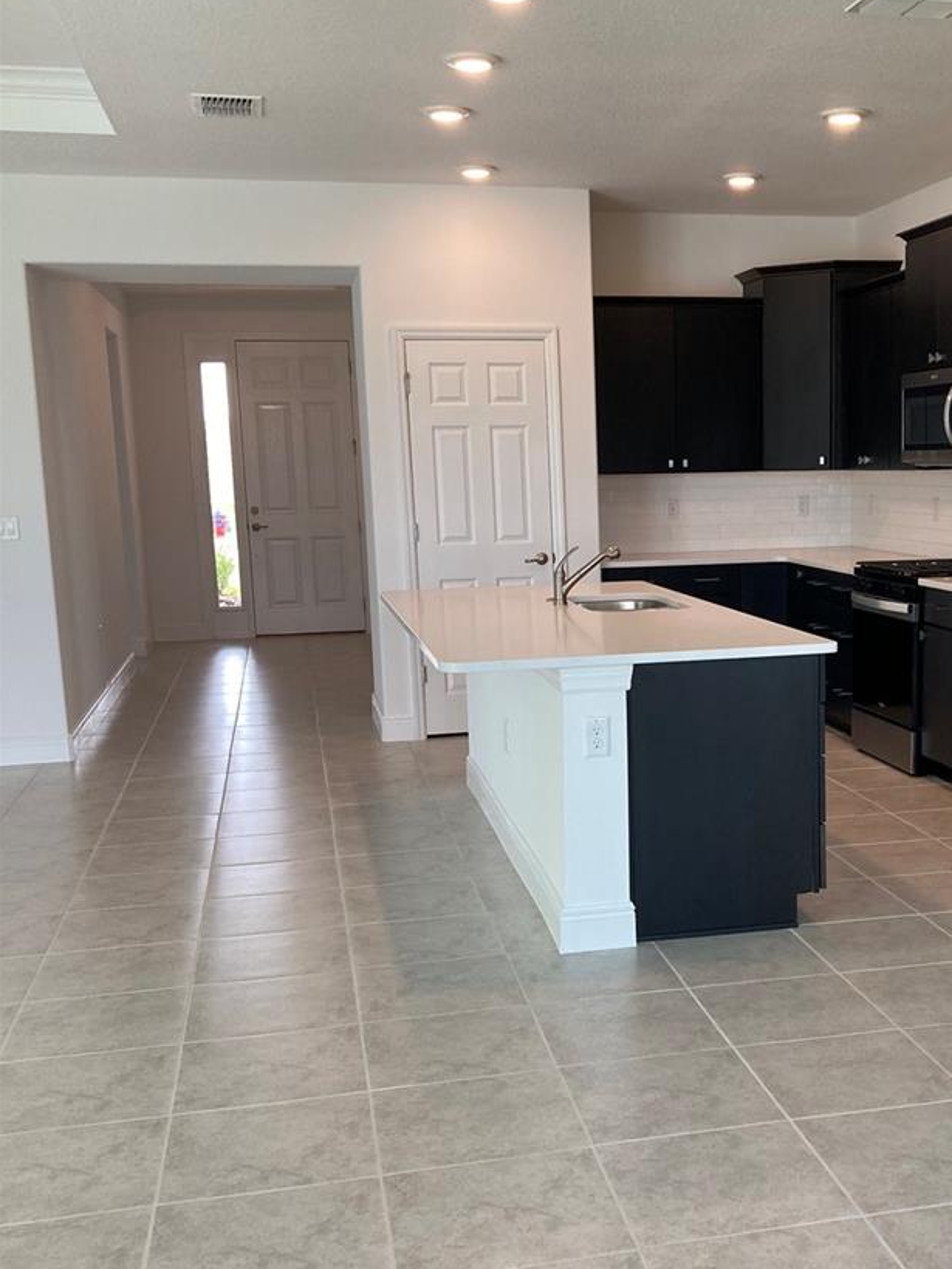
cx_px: 695
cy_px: 713
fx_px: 1503
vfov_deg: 45.7
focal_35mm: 41
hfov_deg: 34.5
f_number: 1.8
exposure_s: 1/120
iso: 50
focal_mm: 3.99
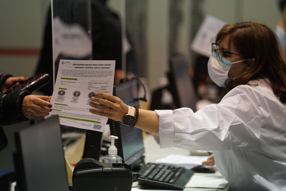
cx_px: 143
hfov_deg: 10.3
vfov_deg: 6.9
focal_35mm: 200
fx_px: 1589
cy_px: 96
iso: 2000
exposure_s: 1/640
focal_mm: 200
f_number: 2.8
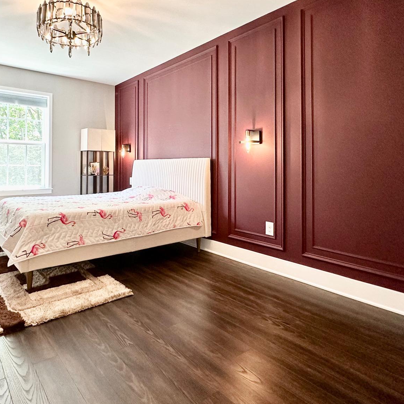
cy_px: 166
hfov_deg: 68.1
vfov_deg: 69.1
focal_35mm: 22
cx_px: 142
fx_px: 290
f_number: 2.2
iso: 160
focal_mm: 2.22
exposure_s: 1/120
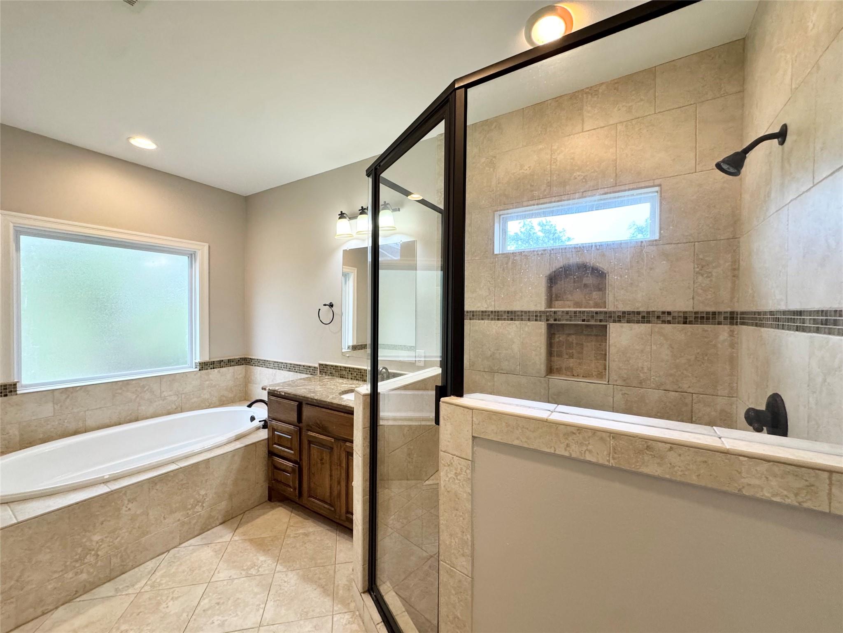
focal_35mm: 14
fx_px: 341
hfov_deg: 102.1
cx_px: 422
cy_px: 316
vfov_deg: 85.7
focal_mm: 2.22
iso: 250
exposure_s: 1/120
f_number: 2.2
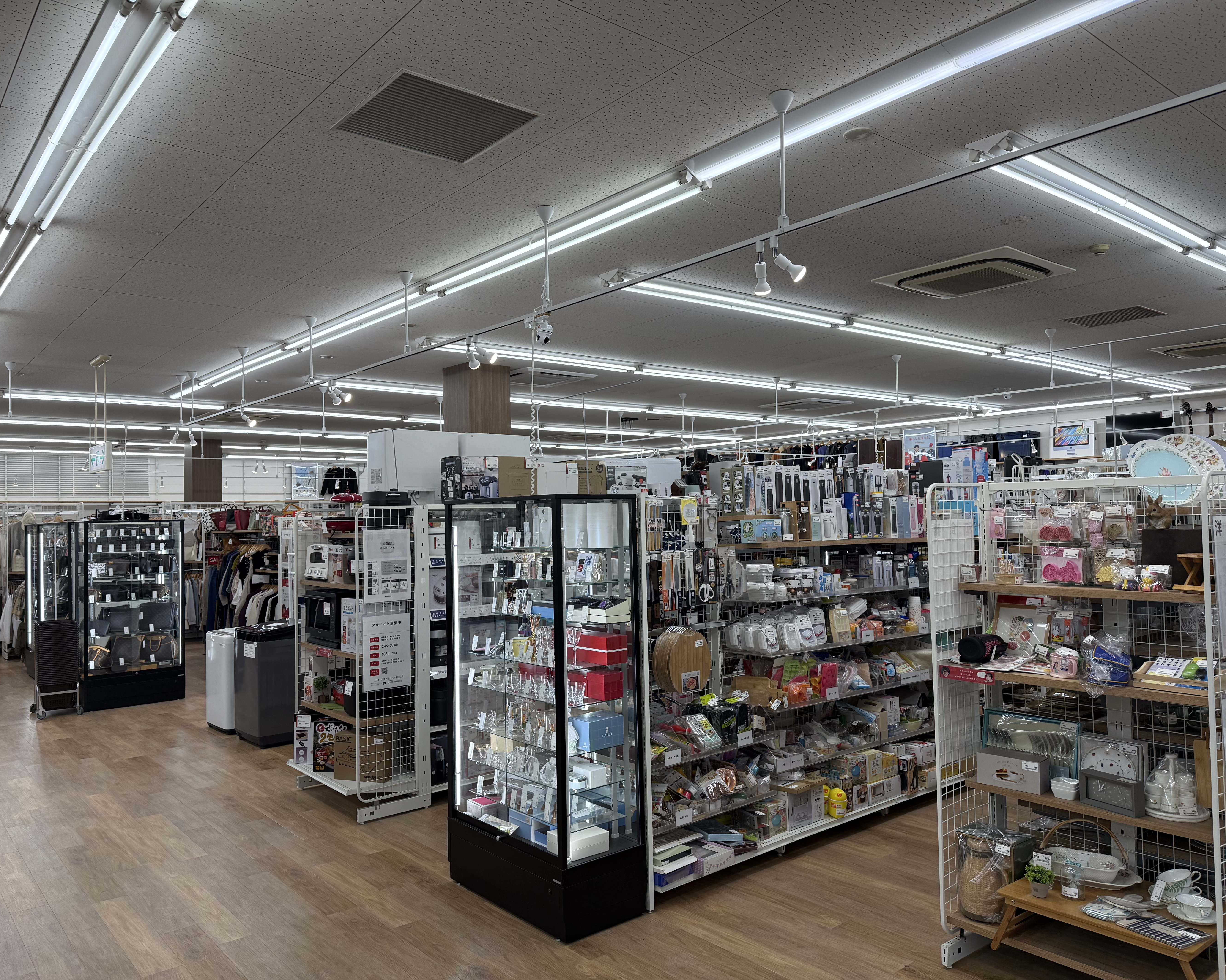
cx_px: 597
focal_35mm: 25
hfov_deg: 68.1
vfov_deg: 56.8
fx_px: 907
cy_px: 490
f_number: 1.78
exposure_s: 1/379
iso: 100
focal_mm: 6.76
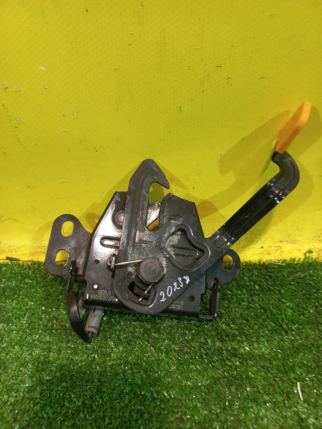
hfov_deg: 54.9
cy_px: 214
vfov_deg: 69.4
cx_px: 161
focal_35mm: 25
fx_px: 310
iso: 160
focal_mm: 4.6
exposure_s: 1/33.3
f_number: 1.8
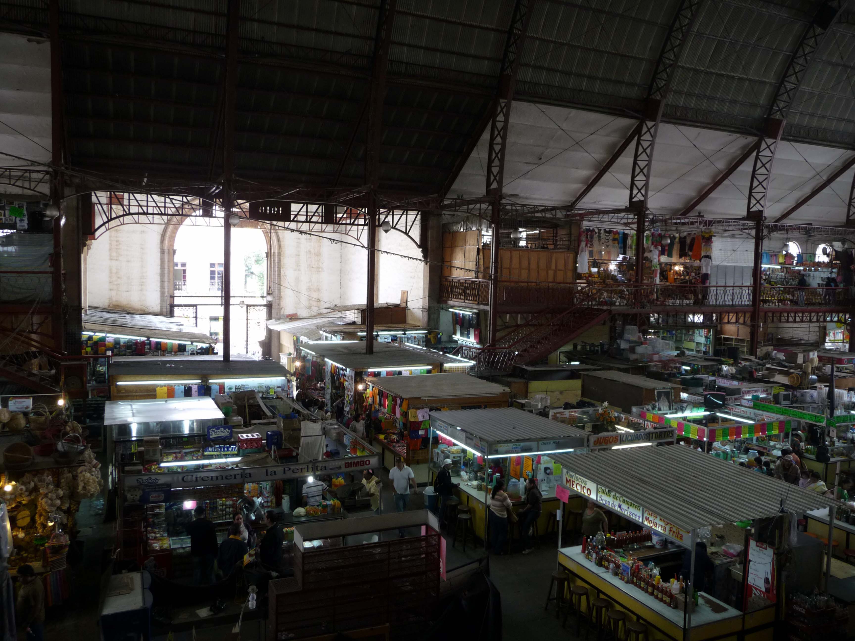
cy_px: 320
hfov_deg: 63.4
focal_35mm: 28
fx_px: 692
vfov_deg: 49.7
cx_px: 428
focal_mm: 4.7
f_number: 3.3
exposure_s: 1/30
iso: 125
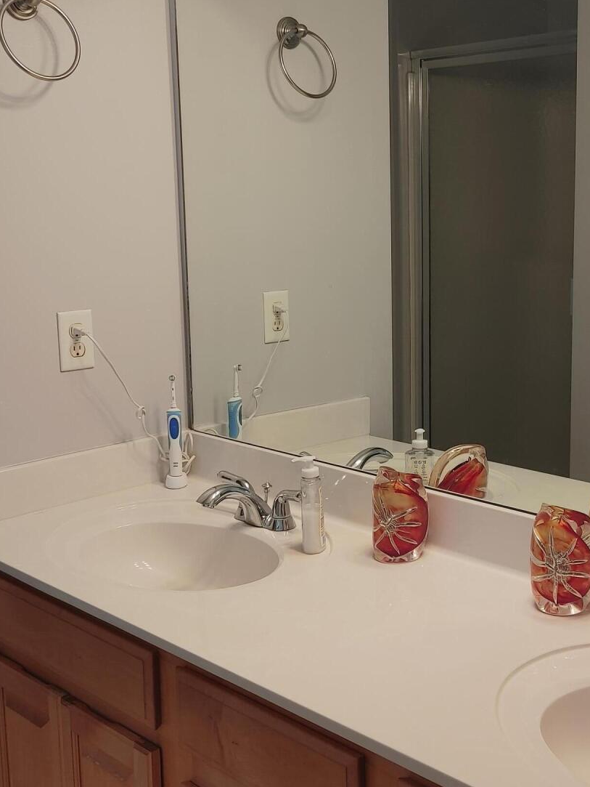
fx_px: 1090
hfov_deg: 30.0
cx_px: 410
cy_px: 352
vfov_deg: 39.6
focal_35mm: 48
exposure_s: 1/60
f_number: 1.8
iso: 50
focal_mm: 5.58
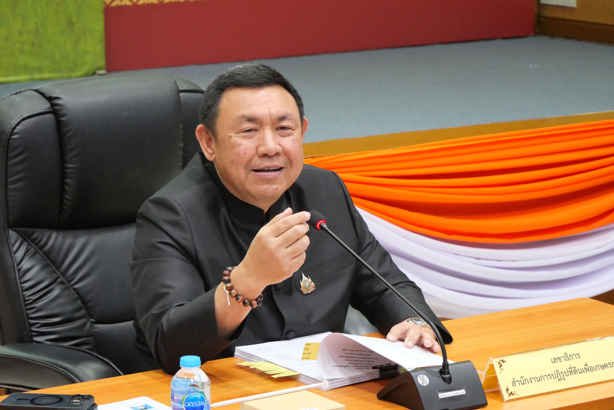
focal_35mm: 124
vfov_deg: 11.1
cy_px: 205
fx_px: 2116
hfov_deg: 16.5
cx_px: 307
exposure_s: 1/50
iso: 3200
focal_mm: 60
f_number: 5.6
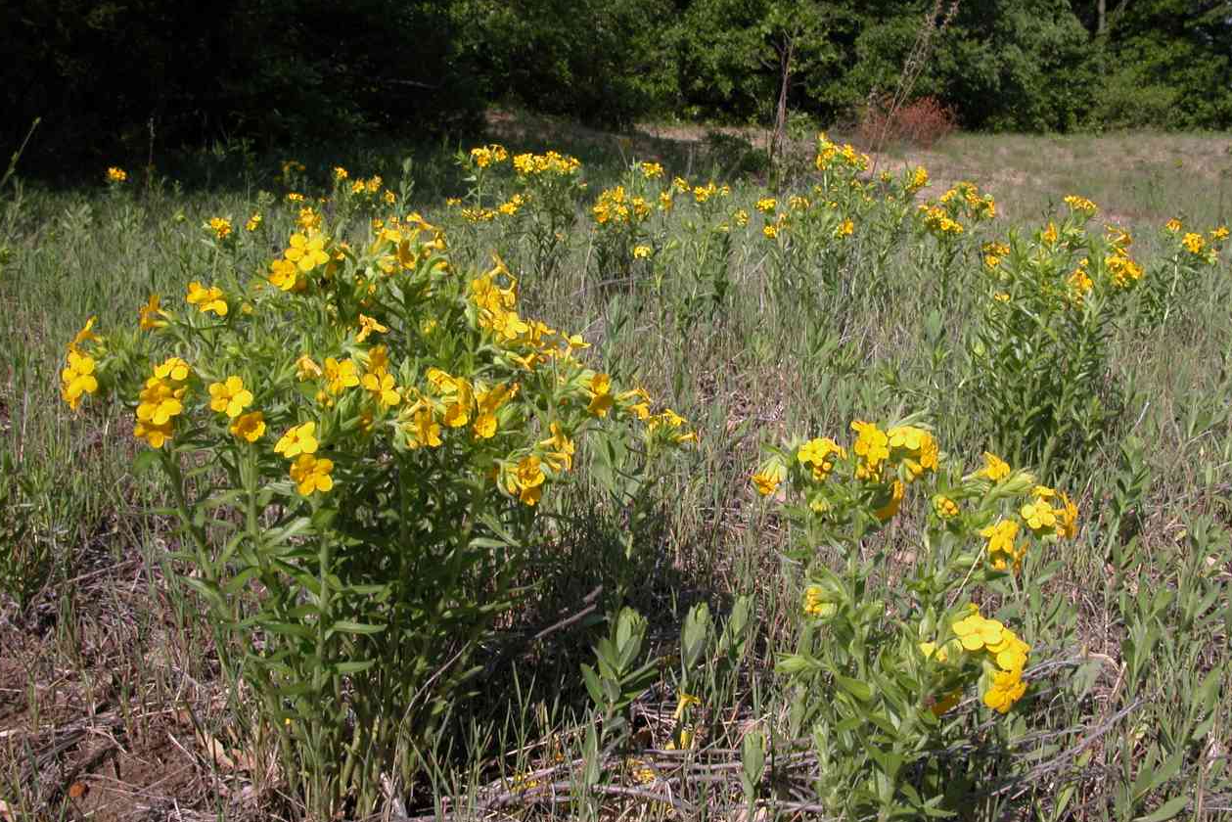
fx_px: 1266
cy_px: 405
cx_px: 618
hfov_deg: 51.9
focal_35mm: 37
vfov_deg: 36.0
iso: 100
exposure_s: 1/198
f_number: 8
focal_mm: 8.9
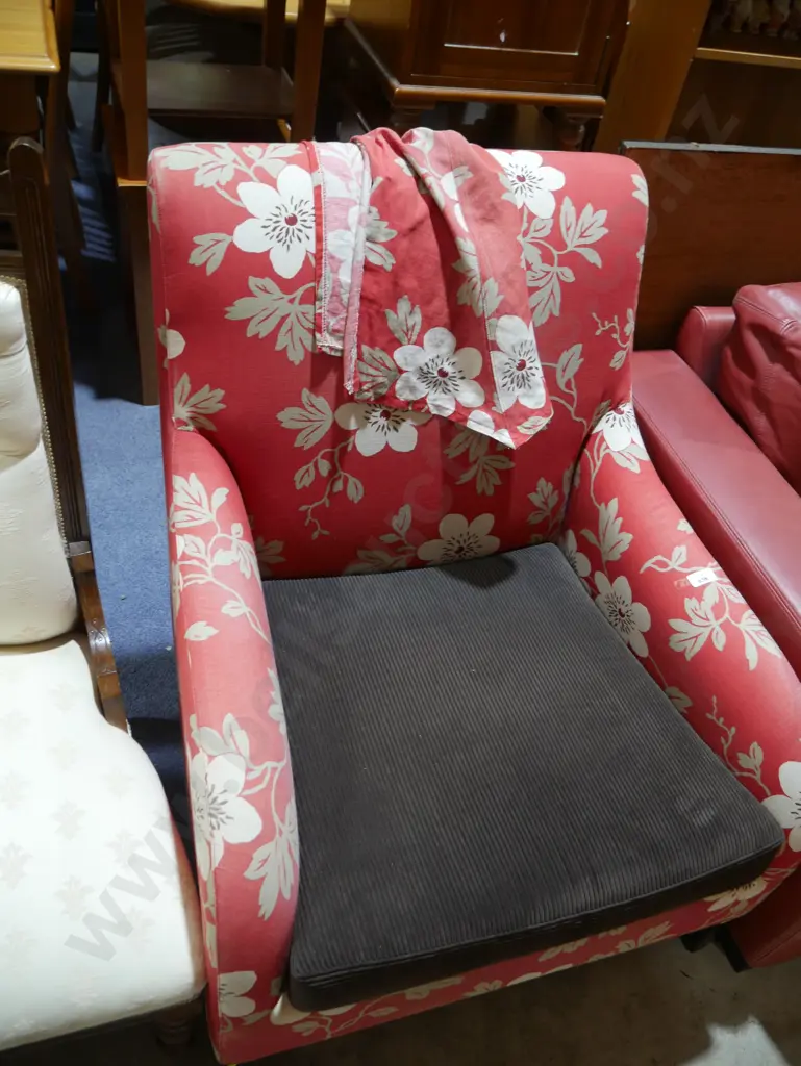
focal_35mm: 28
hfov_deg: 49.8
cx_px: 400
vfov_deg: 63.4
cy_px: 533
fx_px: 863
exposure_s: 1/60
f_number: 3.5
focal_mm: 14
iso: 320
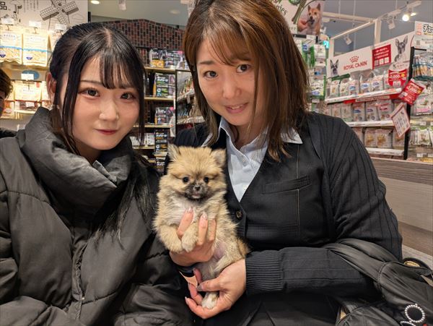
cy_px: 163
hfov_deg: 69.3
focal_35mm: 25
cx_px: 216
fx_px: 313
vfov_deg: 54.9
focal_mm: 5.43
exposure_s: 1/60
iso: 49
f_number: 1.89
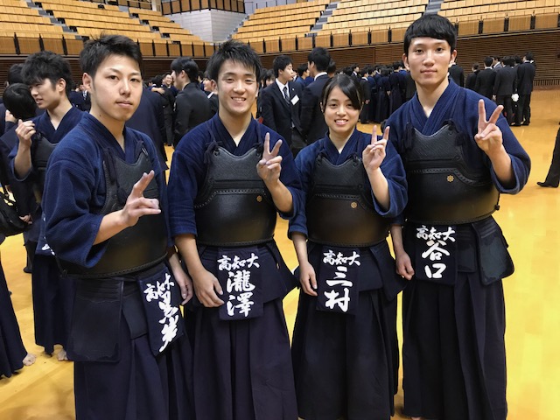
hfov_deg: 63.4
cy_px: 210
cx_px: 280
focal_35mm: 28
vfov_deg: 49.7
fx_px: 453
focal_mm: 3.99
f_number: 1.8
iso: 100
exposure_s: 1/15
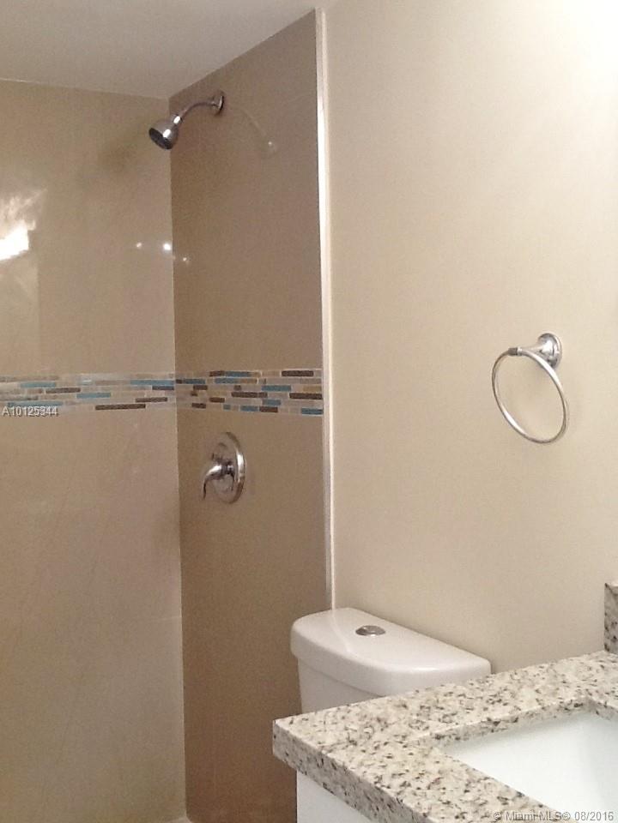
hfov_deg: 32.9
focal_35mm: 44
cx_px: 309
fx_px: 1047
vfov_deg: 42.9
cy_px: 412
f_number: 2.4
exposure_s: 1/30
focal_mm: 2.03
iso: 100
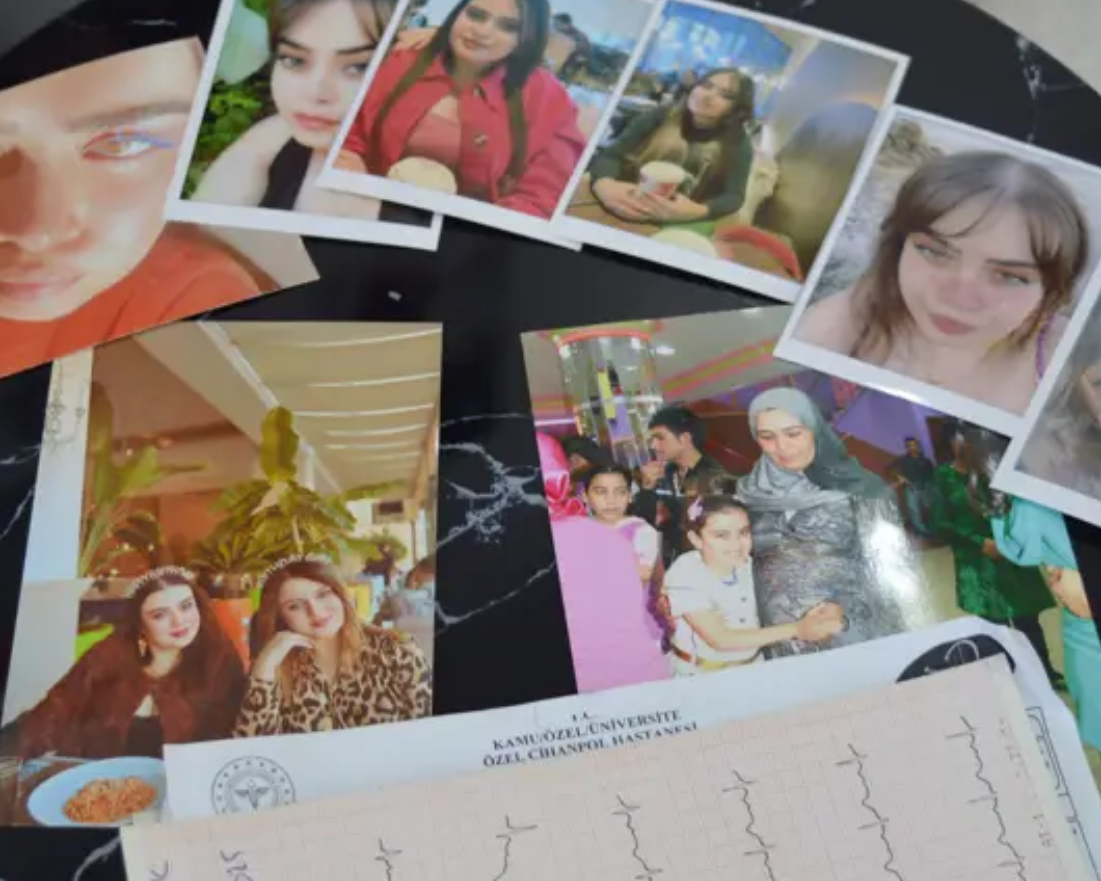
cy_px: 400
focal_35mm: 82
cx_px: 449
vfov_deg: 18.8
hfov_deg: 23.3
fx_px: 2665
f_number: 4.5
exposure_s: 1/50
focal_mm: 35
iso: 400
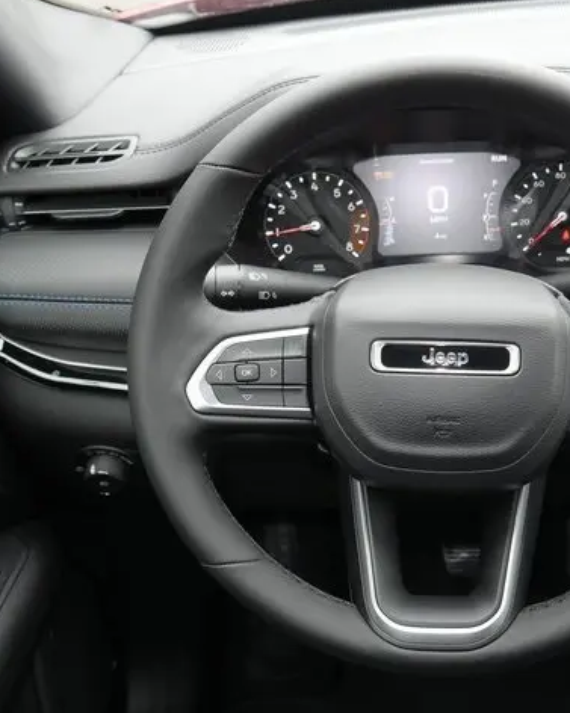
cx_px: 445
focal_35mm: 53
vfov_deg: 35.4
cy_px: 354
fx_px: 1119
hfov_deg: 28.1
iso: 640
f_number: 5
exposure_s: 1/60
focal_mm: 20
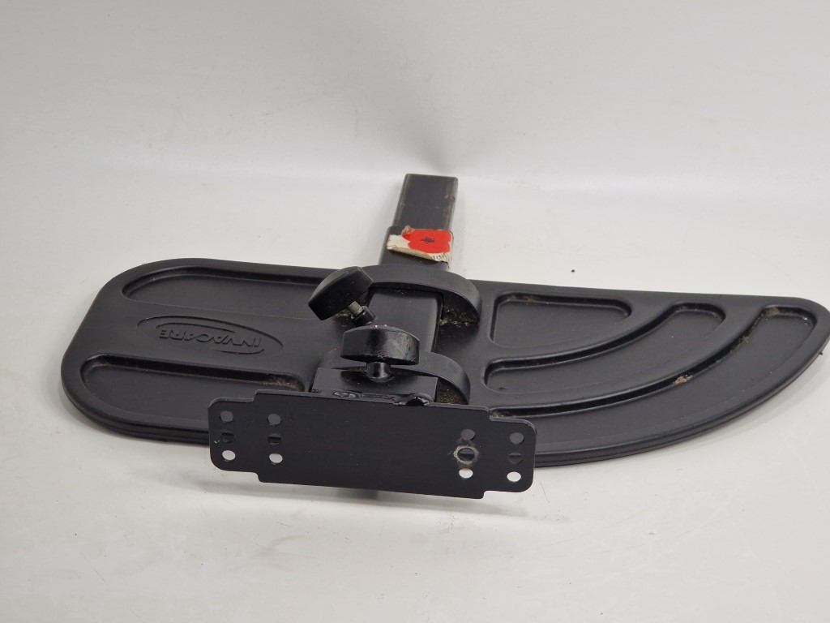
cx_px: 415
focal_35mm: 69
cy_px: 312
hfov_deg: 28.2
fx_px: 1654
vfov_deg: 21.3
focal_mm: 7.9
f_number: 2.4
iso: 50
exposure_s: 1/131
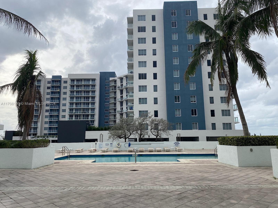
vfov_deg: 53.1
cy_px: 104
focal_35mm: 26
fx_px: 209
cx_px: 139
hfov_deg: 67.3
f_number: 1.8
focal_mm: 4.25
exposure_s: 1/2463
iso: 32
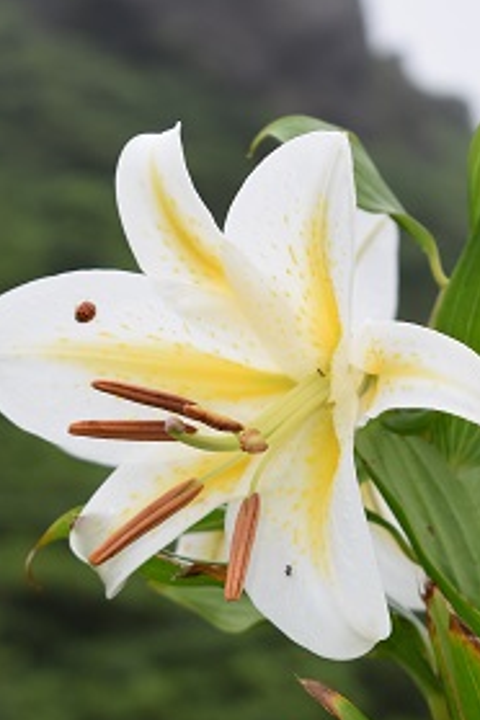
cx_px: 257
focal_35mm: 148
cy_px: 591
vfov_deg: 13.8
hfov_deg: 9.3
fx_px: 2958
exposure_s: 1/200
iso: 100
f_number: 5.6
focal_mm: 55
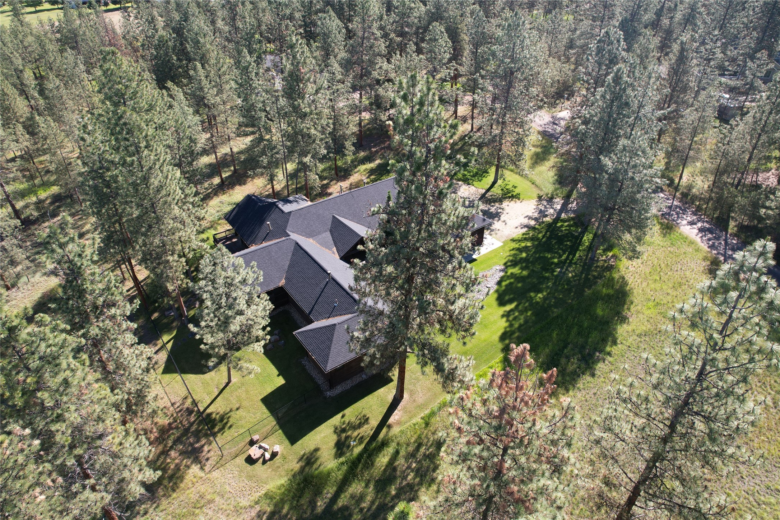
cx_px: 390
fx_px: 477
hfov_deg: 78.6
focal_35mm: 22
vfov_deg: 57.2
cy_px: 260
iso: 100
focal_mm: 8.38
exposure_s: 1/500
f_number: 2.8
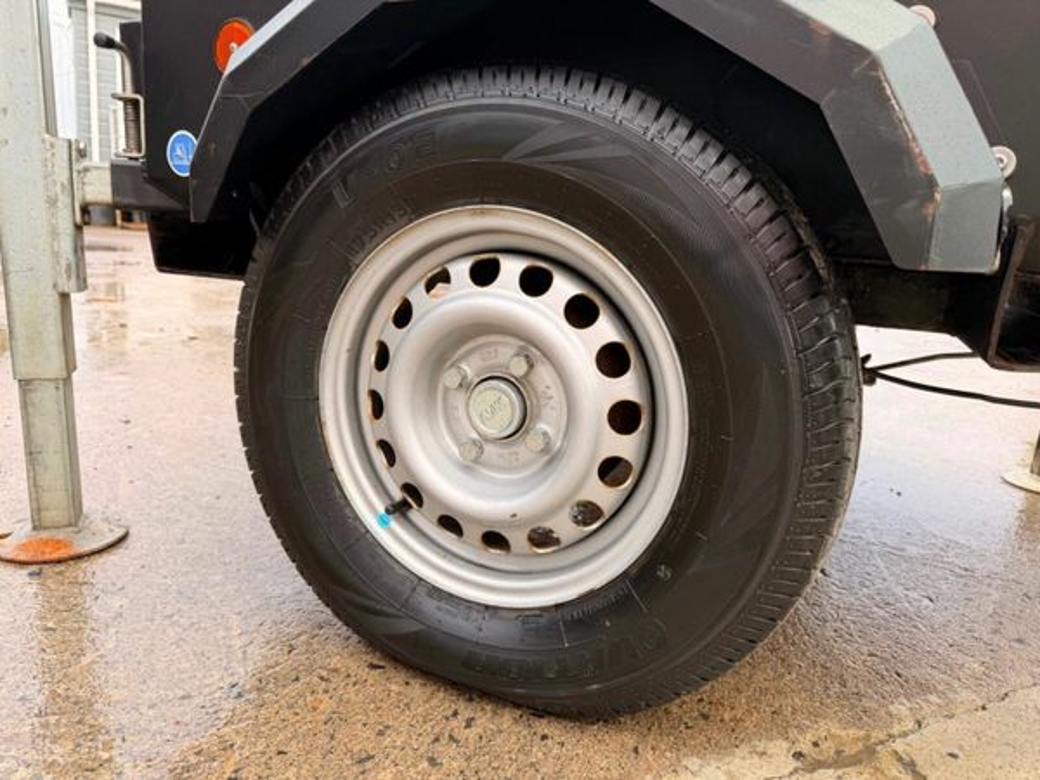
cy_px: 390
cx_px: 520
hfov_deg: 71.6
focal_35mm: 24
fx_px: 721
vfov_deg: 56.8
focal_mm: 6.76
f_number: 1.78
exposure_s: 1/123
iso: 50
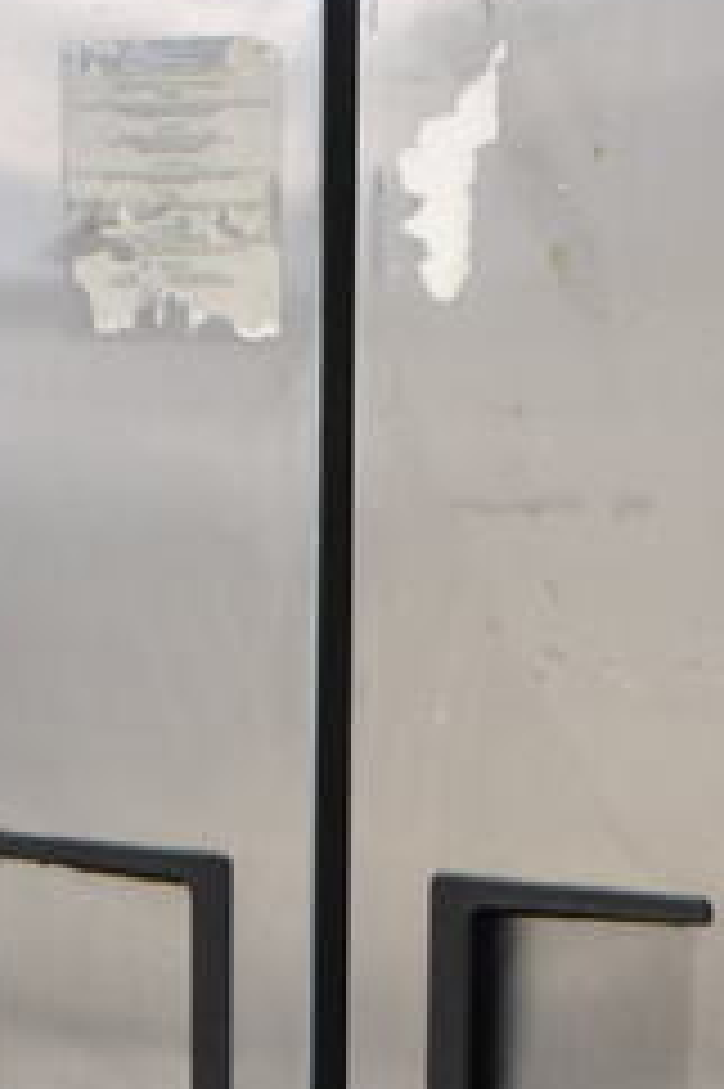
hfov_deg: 13.4
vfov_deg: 18.3
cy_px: 1519
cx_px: 454
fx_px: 3081
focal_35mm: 102
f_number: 3.5
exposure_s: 1/30
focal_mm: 18
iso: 640
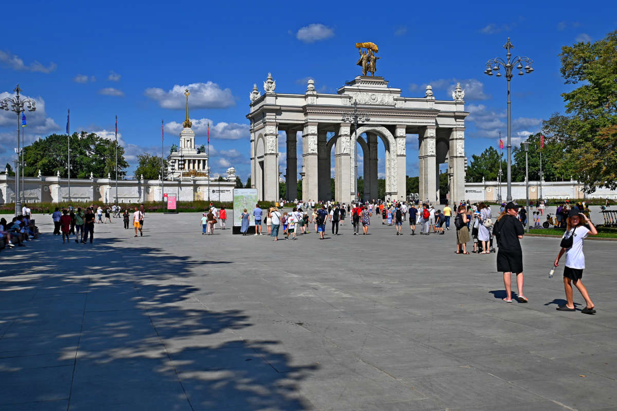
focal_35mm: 37
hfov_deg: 52.2
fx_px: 630
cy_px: 206
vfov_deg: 36.2
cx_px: 308
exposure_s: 1/500
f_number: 8
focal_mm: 24.5
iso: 100
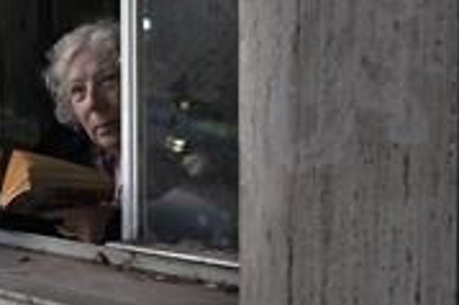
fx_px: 1618
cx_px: -262
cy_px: 186
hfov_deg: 14.8
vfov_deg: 10.8
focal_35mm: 127
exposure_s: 1/25
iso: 400
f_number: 3.2
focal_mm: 35
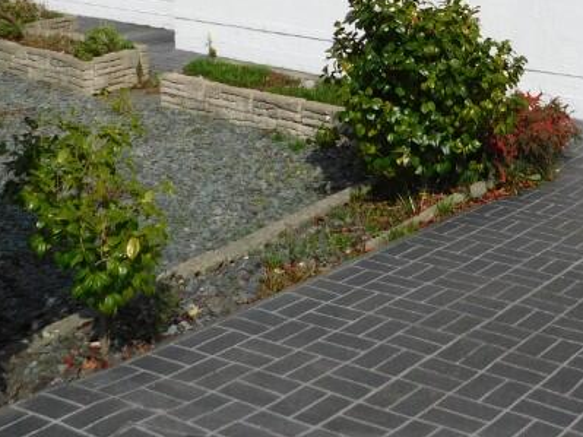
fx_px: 993
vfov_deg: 23.2
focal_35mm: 59
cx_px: 482
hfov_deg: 31.7
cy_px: -53
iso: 125
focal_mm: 4
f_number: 6
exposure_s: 1/800
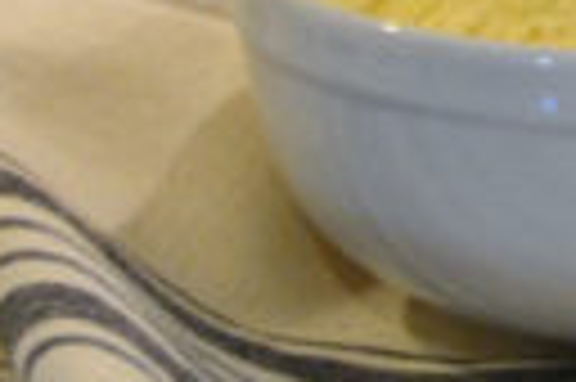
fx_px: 11473
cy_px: -607
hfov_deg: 2.8
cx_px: 1638
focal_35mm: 718
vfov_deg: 1.9
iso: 2200
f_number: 7.1
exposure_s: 1/30
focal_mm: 60
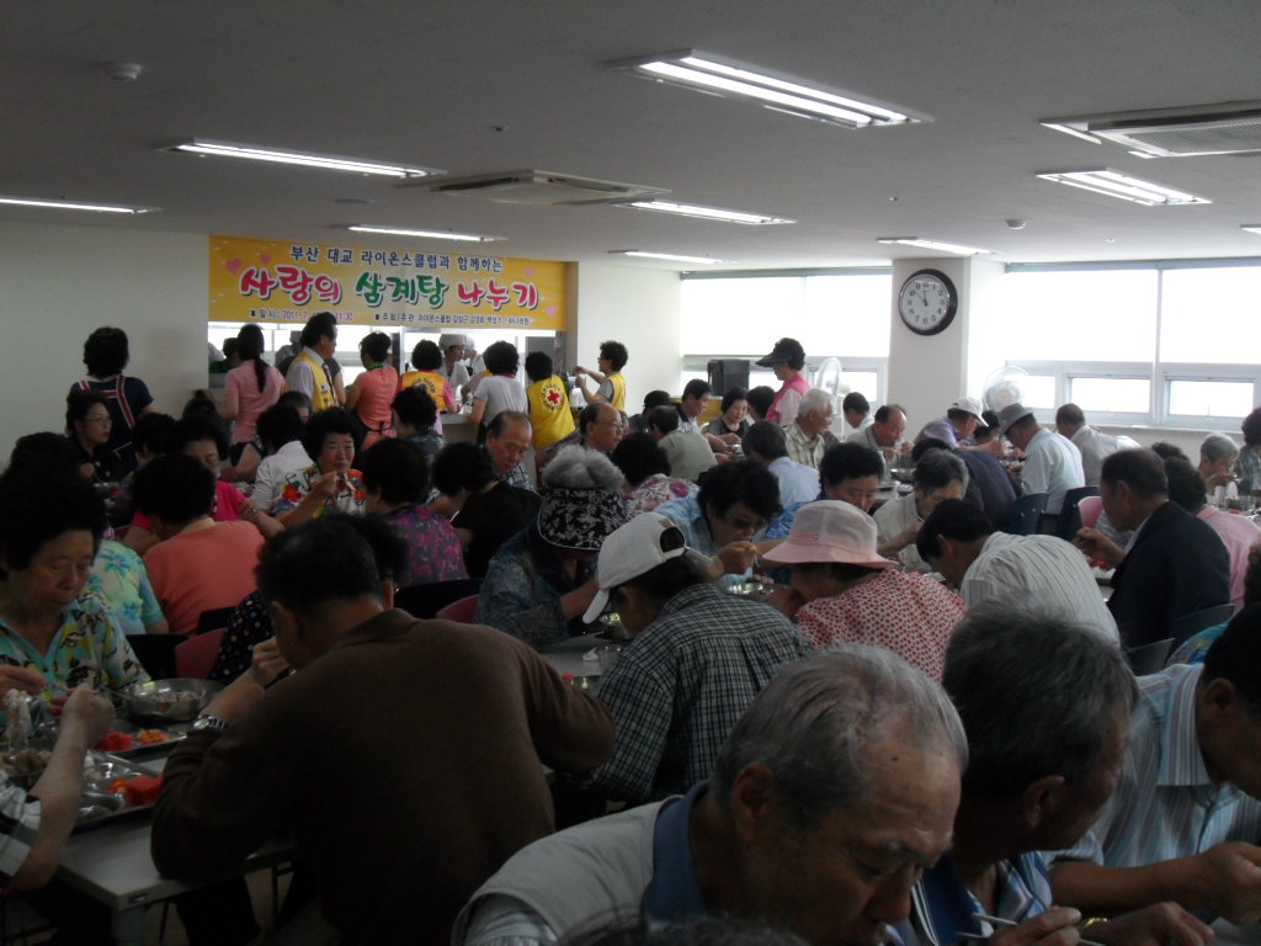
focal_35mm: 40
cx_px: 630
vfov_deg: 36.0
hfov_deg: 46.8
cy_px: 473
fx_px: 1457
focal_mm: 7
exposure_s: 1/125
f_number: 3
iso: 200
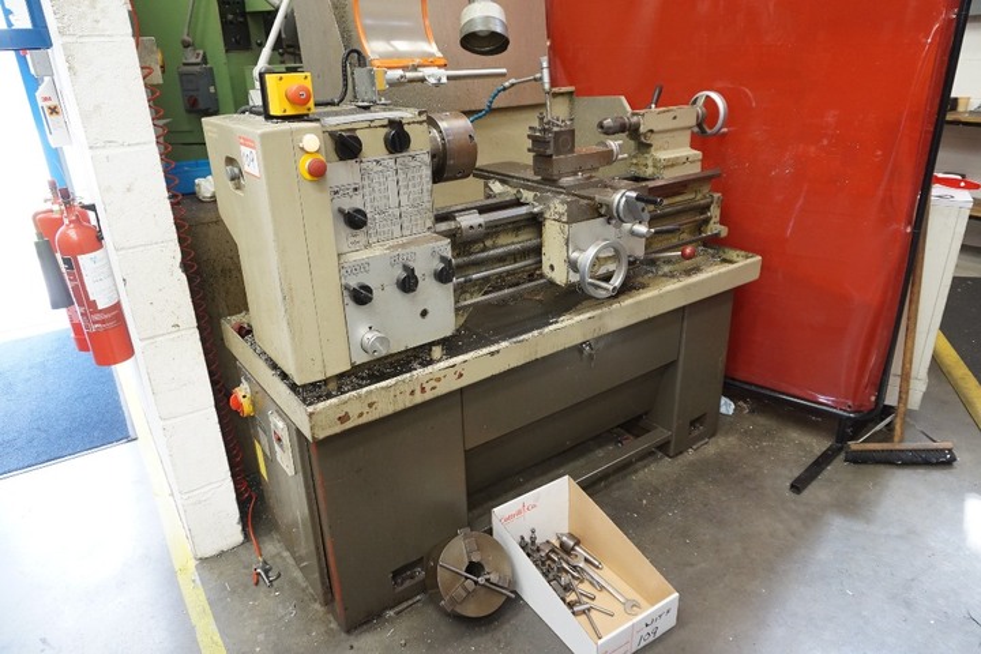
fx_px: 654
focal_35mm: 24
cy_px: 327
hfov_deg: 73.7
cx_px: 490
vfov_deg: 53.1
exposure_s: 1/160
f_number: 4
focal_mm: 16
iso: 1250
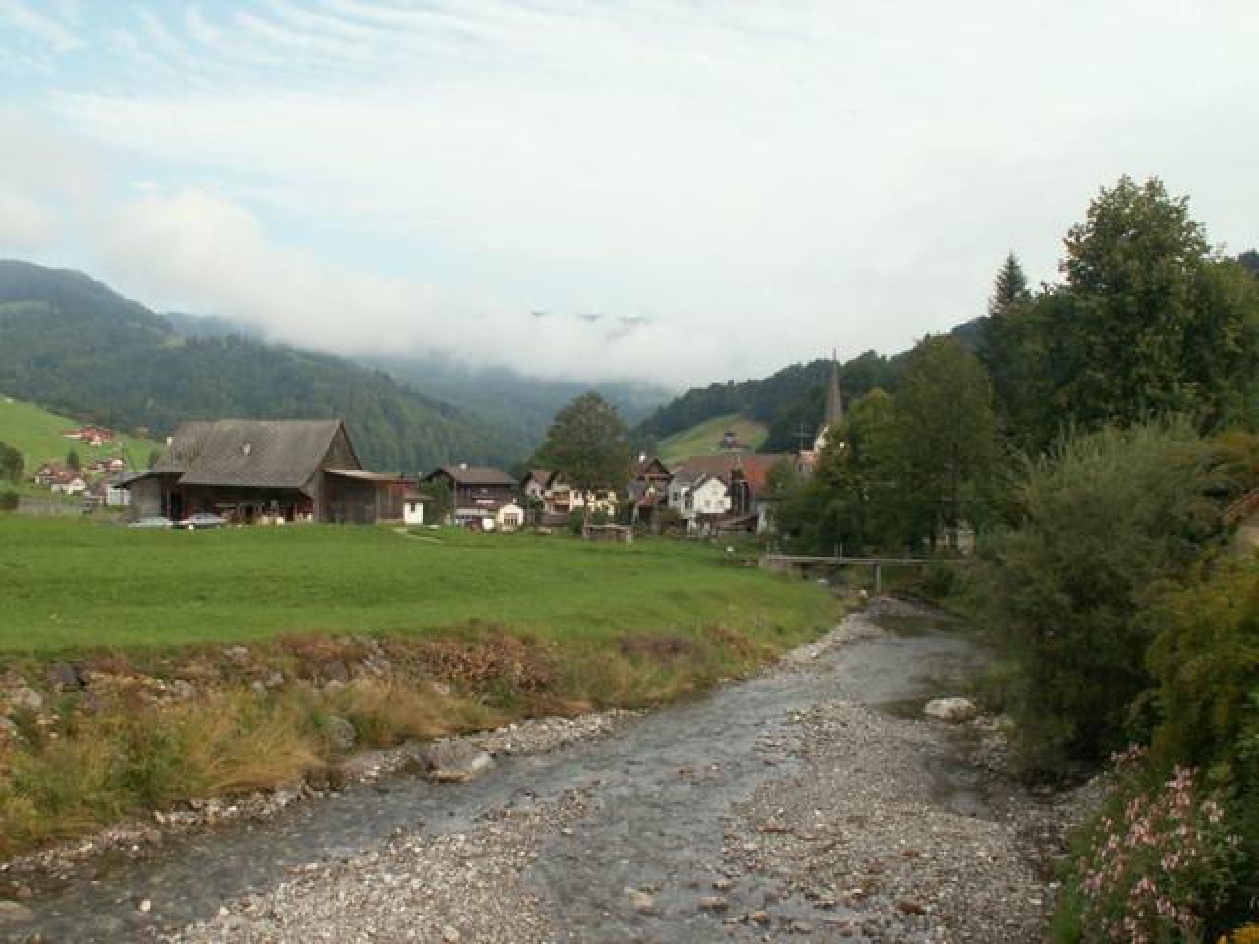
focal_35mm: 35
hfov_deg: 52.6
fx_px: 1273
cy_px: 472
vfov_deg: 40.7
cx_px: 630
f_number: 5
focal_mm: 5.86
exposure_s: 1/125
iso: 50
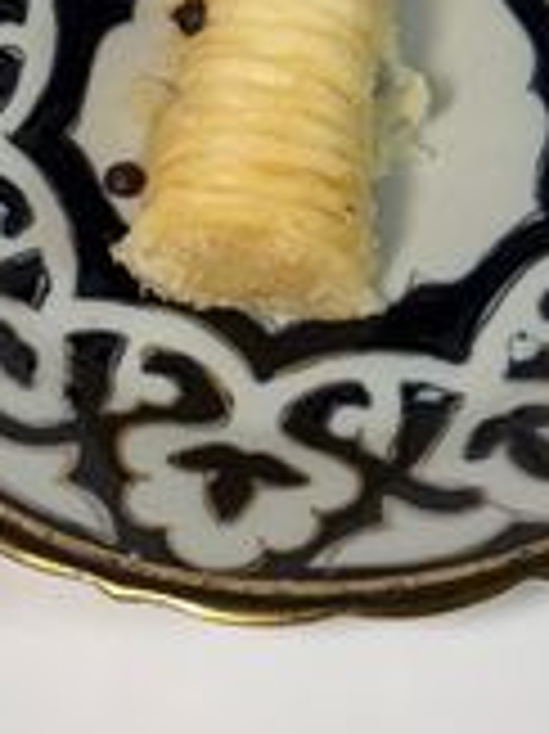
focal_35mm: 126
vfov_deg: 15.1
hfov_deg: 11.7
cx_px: 274
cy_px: -160
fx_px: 2668
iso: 50
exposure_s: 1/100
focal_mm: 6.76
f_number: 1.78
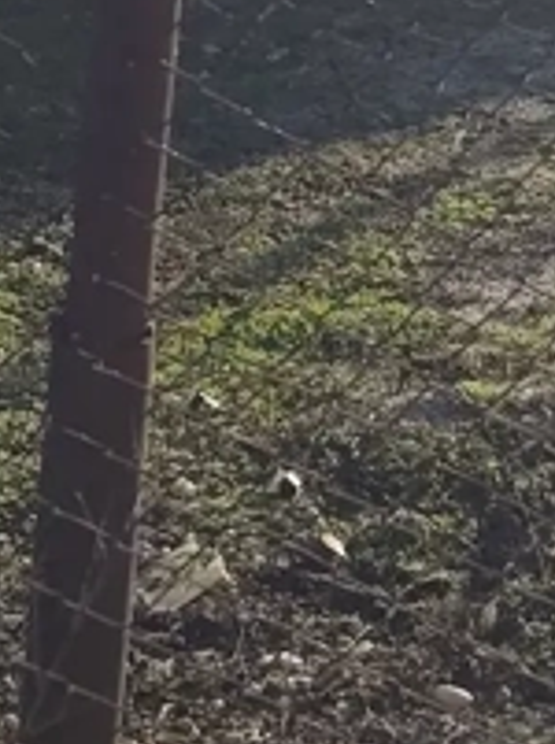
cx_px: 48
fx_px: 3281
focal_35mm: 153
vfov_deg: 12.3
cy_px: -403
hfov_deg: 9.6
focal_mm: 6.19
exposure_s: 1/1774
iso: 50
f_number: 1.65
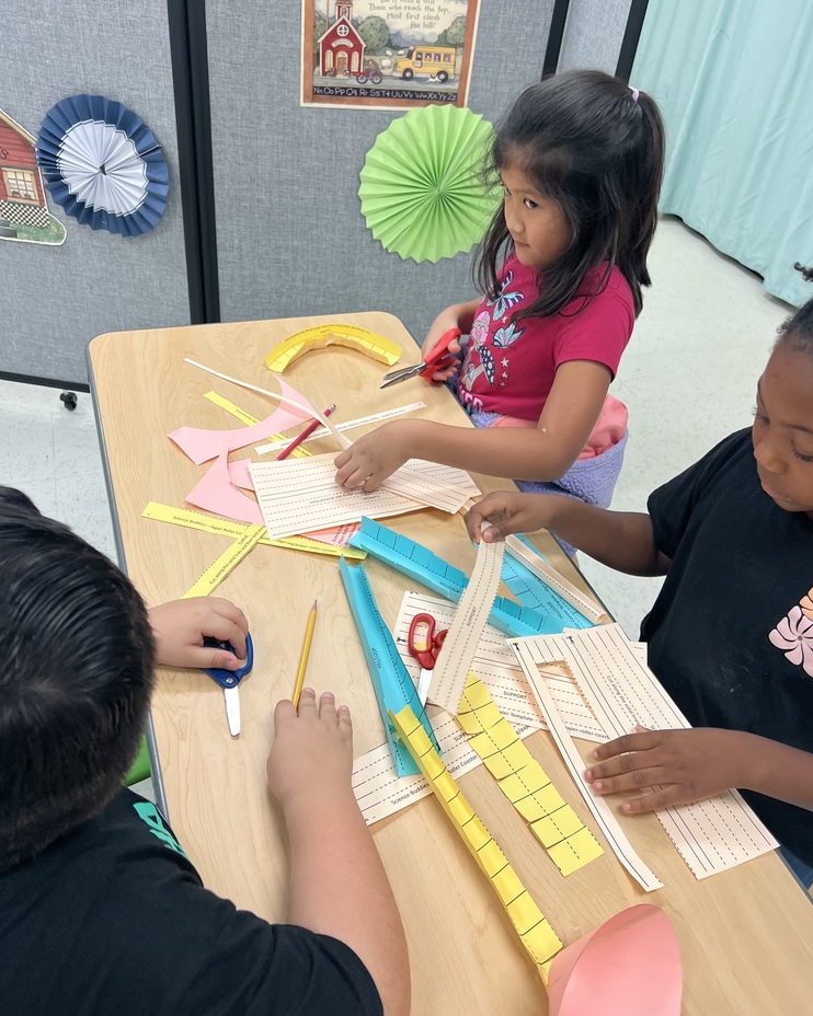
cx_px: 420
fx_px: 842
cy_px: 472
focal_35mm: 28
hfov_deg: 51.5
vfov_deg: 62.2
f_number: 1.5
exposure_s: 1/120
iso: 80
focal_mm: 5.7
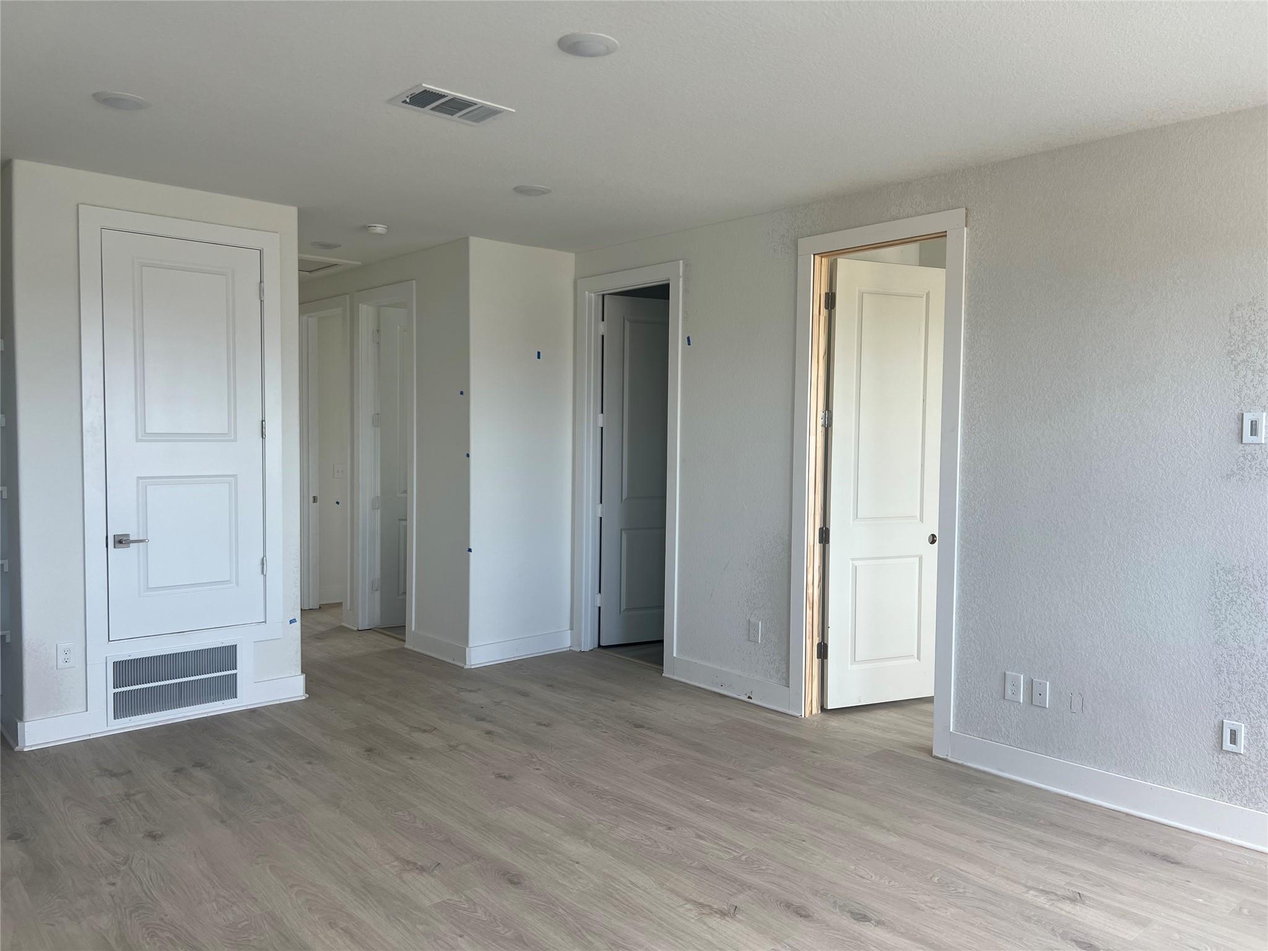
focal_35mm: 26
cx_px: 634
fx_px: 952
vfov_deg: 53.1
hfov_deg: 67.3
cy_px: 476
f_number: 1.5
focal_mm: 5.7
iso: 40
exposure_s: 1/120
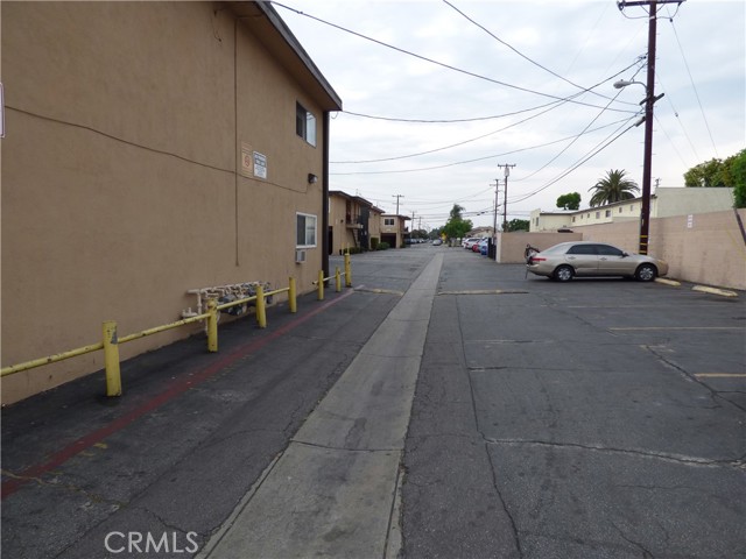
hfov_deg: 81.7
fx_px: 431
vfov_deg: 66.0
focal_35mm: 20
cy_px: 280
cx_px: 373
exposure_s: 1/125
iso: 100
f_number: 2.8
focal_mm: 3.58
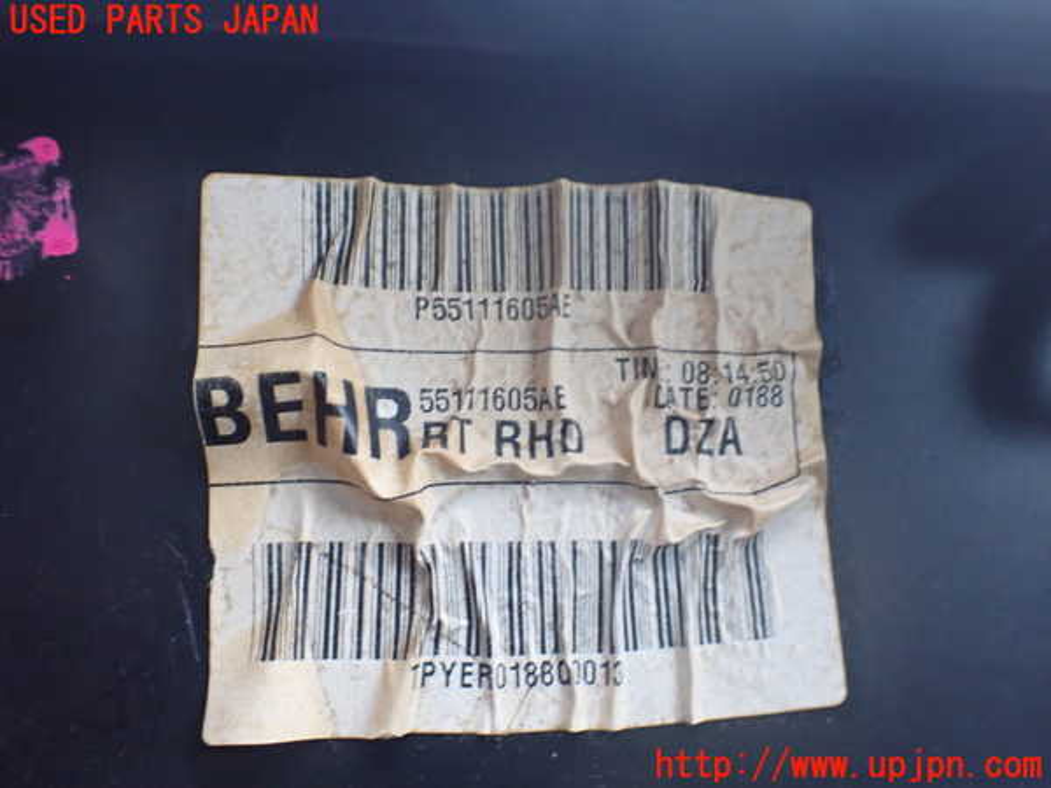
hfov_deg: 60.0
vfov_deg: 46.8
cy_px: 394
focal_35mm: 30
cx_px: 526
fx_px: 911
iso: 800
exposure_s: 1/30
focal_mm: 5.4
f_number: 2.3
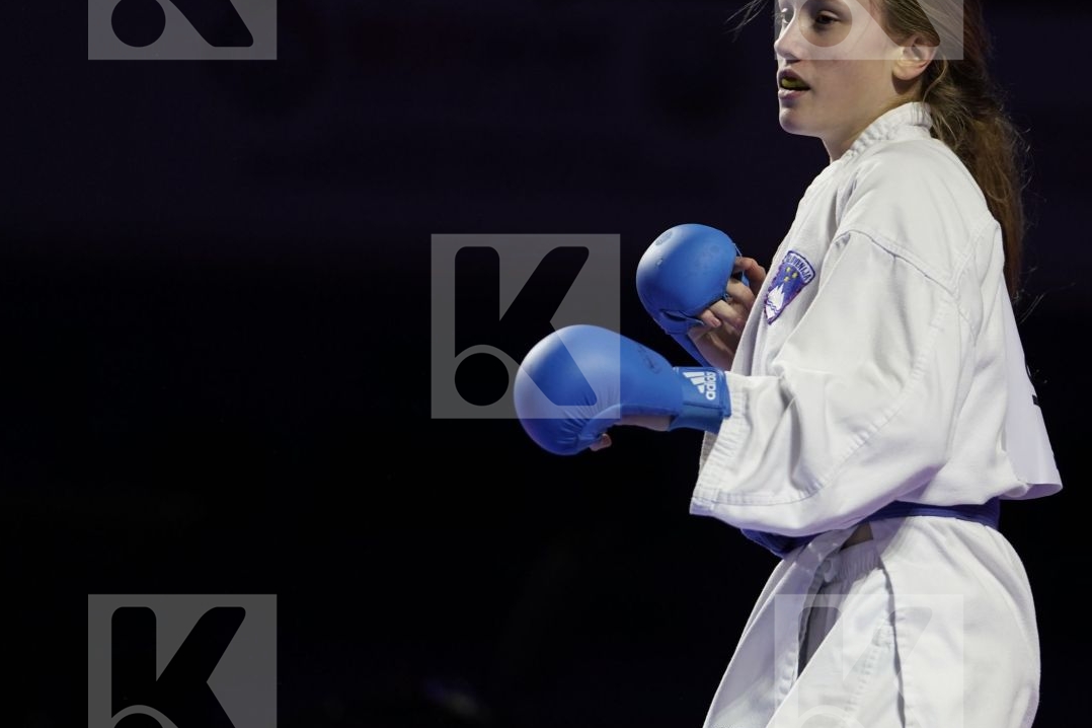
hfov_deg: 7.0
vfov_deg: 4.7
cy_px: 326
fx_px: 8915
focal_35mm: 294
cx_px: 869
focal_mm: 176
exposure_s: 1/1000
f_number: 2.8
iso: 1250
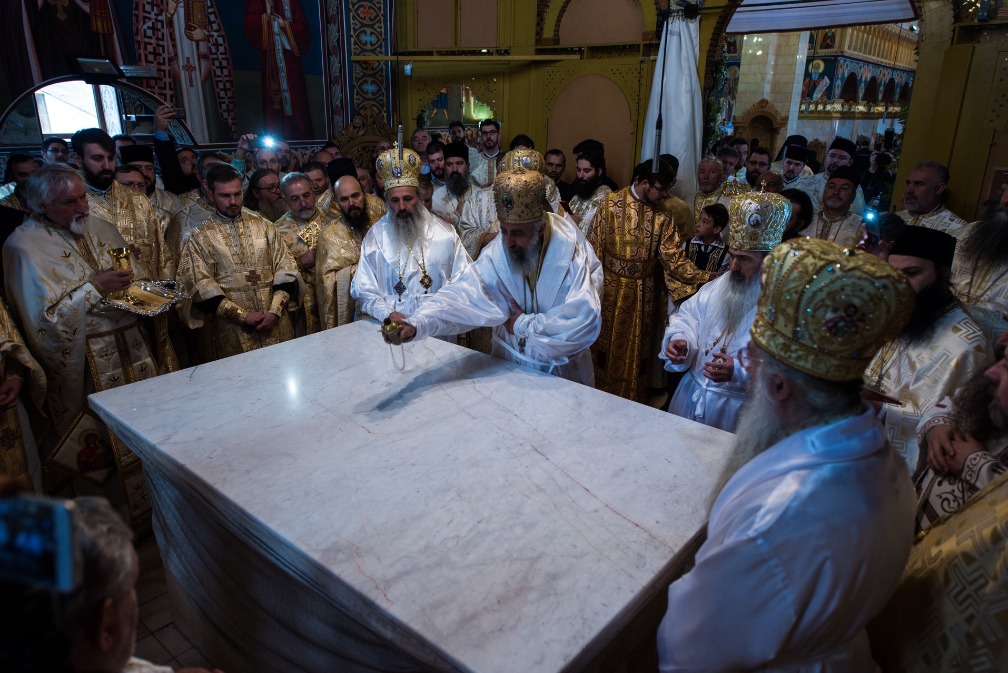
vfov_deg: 53.2
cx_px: 504
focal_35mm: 24
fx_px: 672
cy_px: 336
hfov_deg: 73.7
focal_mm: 24
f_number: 3.5
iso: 500
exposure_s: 1/50
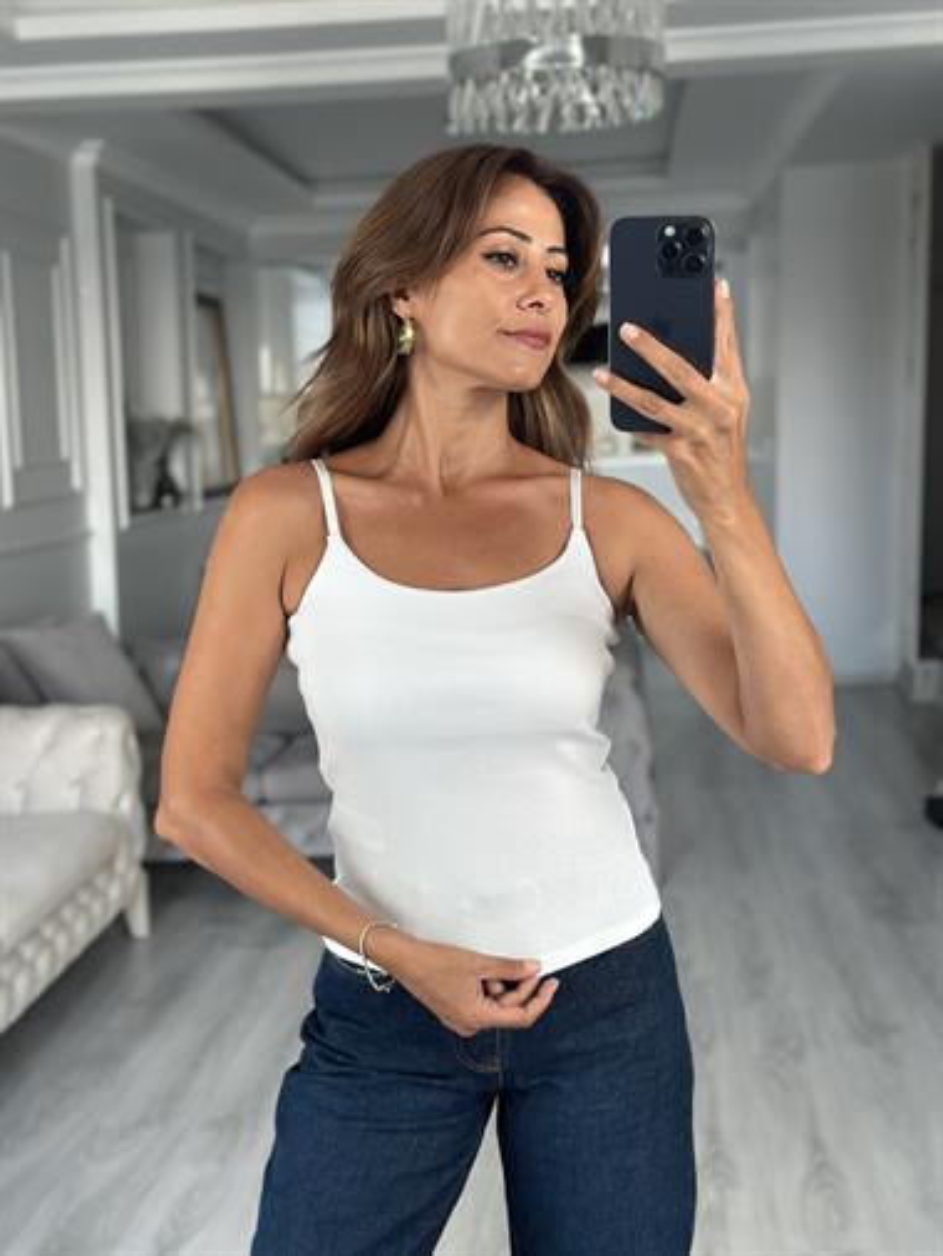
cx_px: 472
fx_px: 1742
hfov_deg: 30.3
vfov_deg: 39.6
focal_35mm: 48
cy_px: 628
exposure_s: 1/60
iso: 160
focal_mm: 6.86
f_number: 1.78
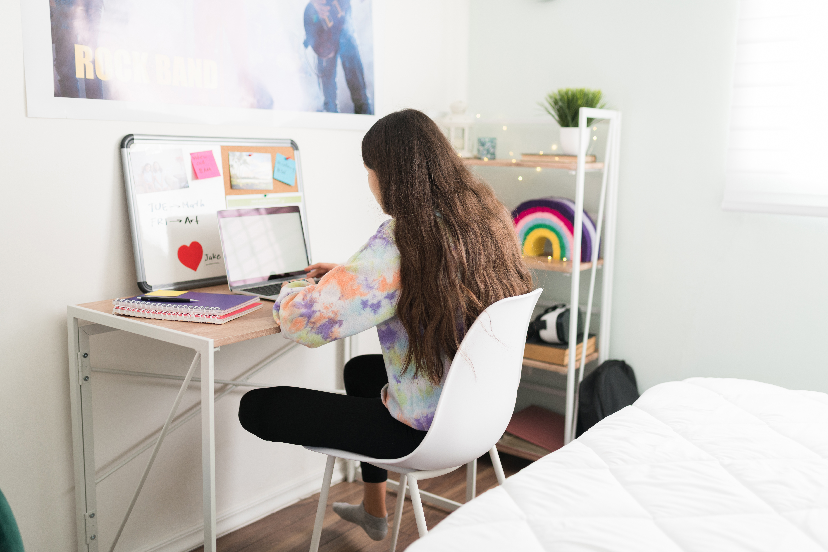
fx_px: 805
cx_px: 414
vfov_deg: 37.9
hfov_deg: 54.4
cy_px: 276
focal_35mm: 35
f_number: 1.8
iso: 250
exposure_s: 1/160
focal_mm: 35
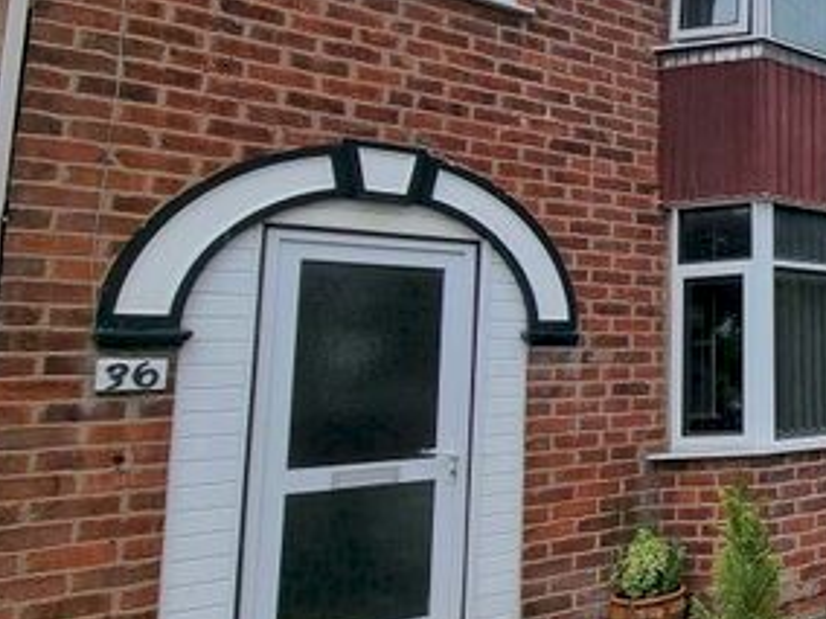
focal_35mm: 32
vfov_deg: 44.0
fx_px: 764
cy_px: 260
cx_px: 998
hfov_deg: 39.9
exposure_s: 1/1336
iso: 50
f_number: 2.2
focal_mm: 2.2
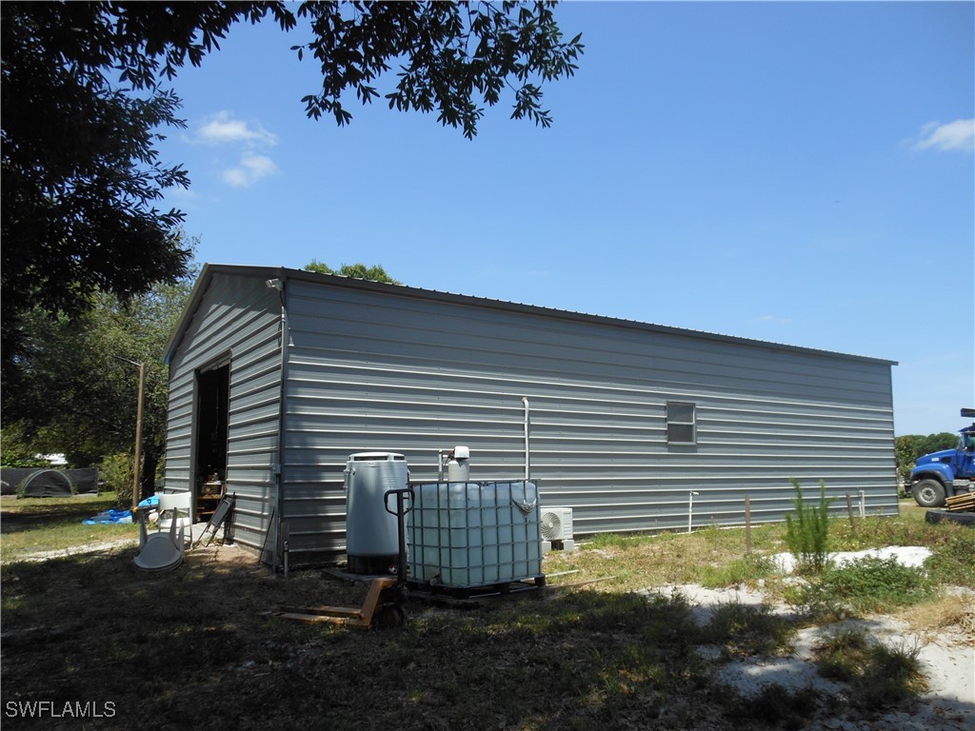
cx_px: 488
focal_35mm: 25
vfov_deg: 54.9
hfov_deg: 69.4
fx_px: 704
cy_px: 366
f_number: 3.2
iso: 80
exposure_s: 1/800
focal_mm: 4.5
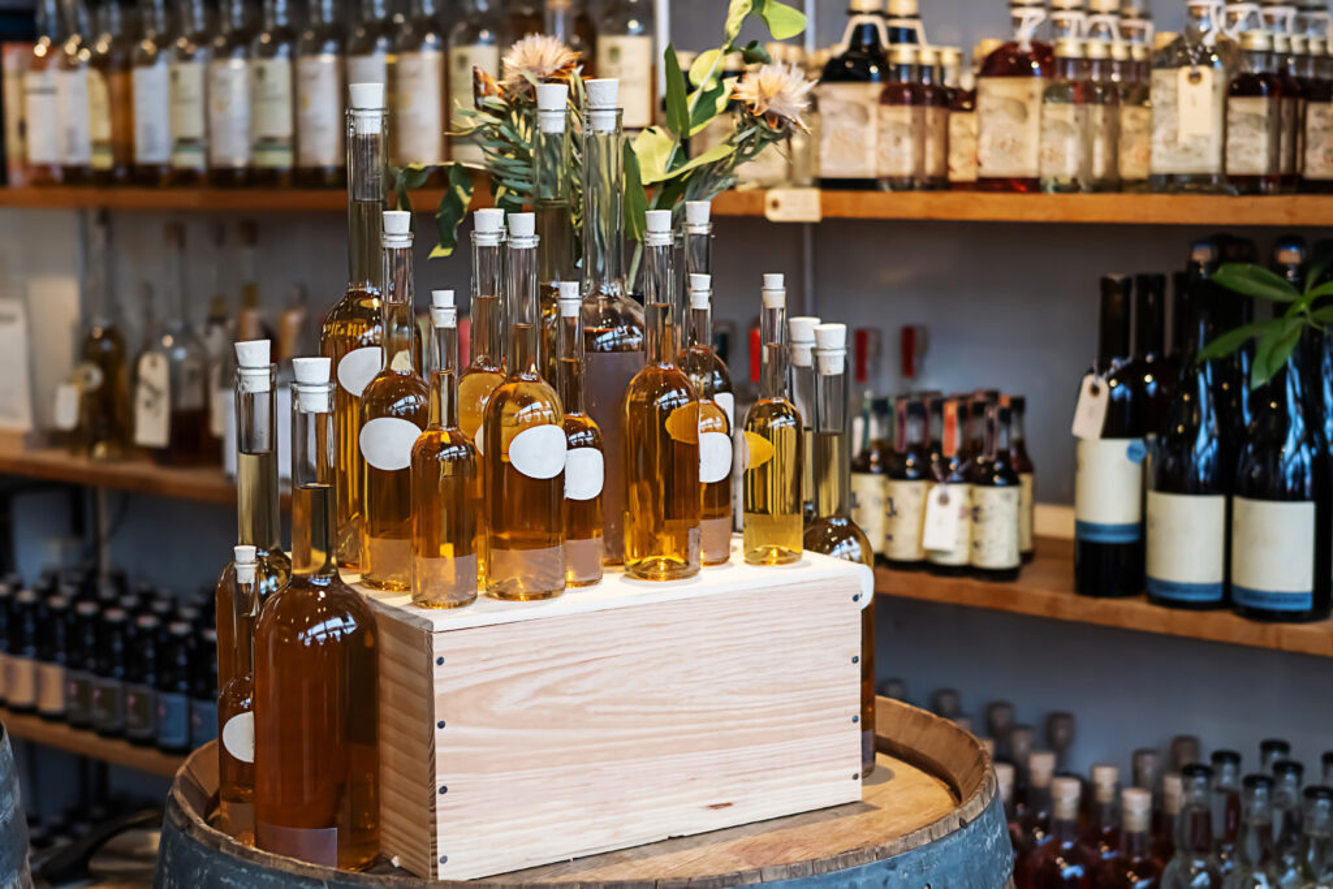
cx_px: 666
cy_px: 444
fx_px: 2222
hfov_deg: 33.4
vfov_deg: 22.6
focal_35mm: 60
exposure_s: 1/80
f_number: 3.2
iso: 500
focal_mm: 40
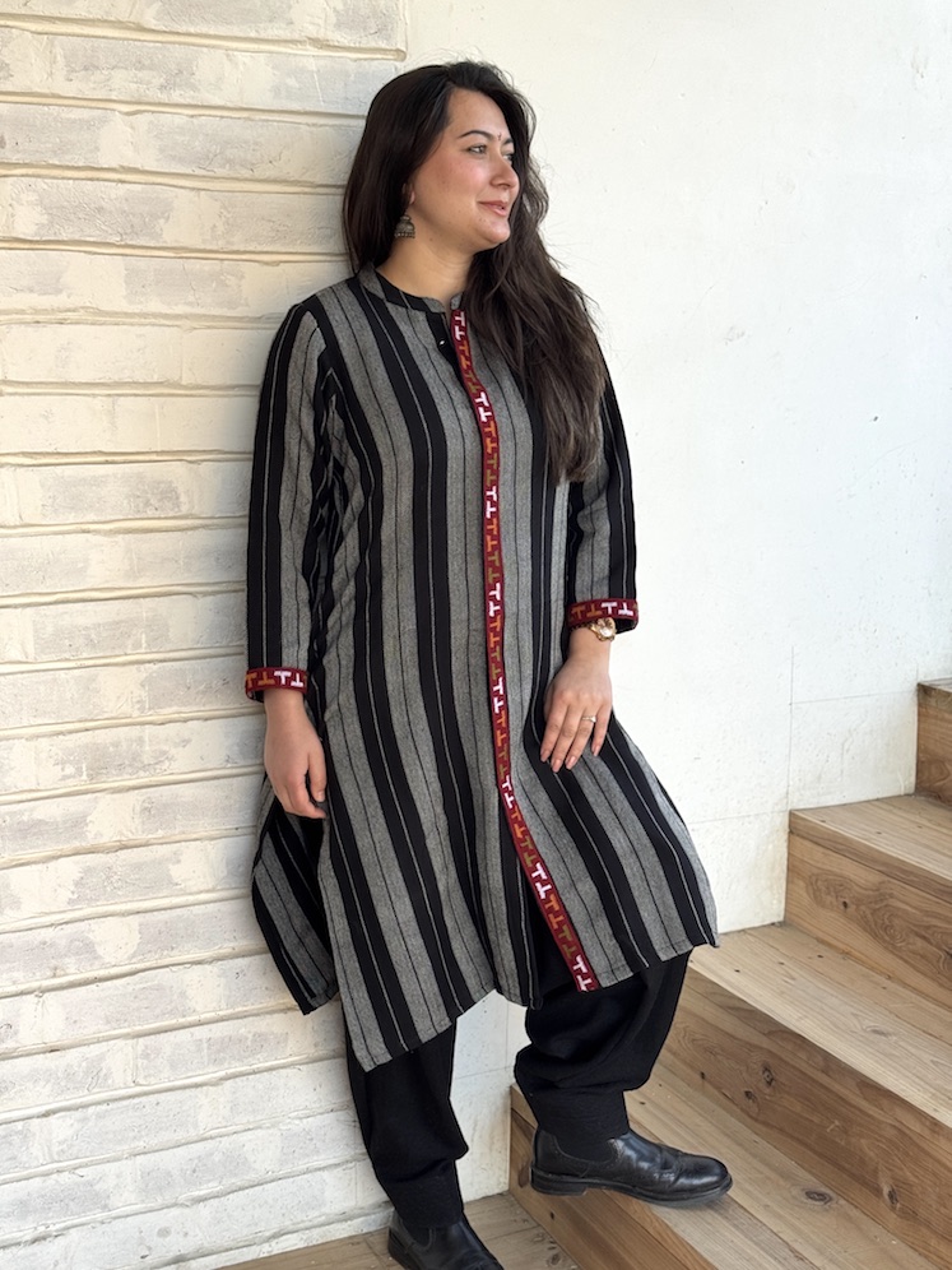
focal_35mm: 48
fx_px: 1760
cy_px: 635
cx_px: 476
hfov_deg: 30.3
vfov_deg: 39.7
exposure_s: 1/213
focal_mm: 6.76
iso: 64
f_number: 1.78
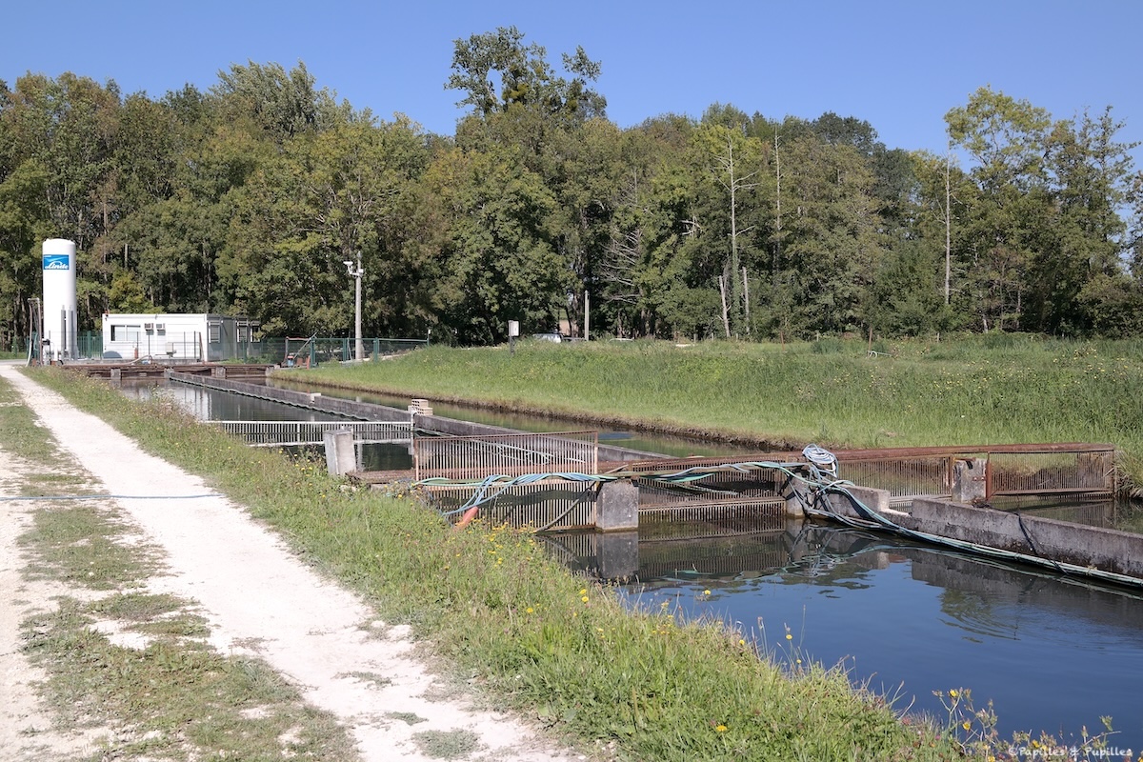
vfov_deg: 36.9
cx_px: 572
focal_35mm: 36
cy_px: 381
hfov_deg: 53.1
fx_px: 1143
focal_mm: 24
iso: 100
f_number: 6.3
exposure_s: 1/320
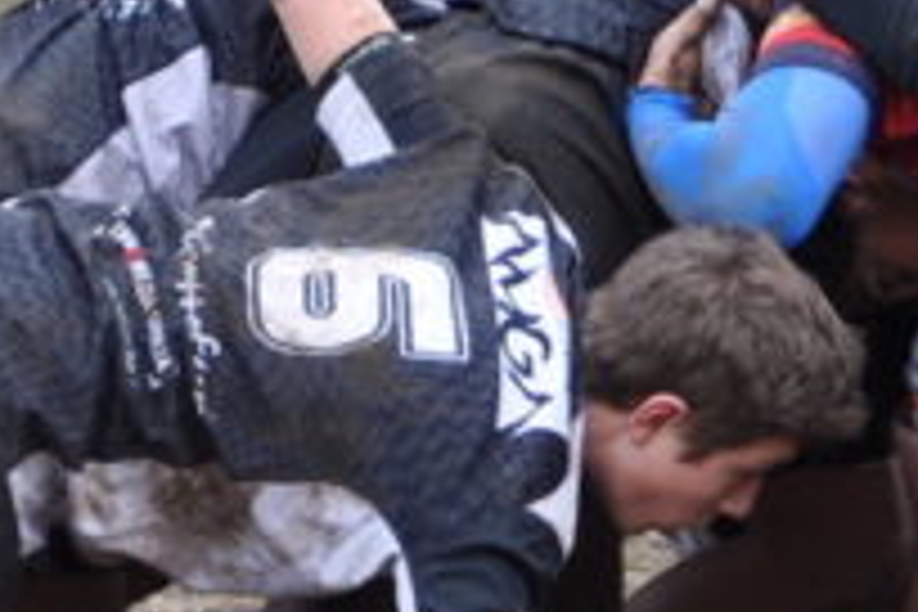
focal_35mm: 639
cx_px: 1206
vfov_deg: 2.2
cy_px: 374
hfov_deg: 3.2
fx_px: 16281
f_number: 5.6
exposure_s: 1/125
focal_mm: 85
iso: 200
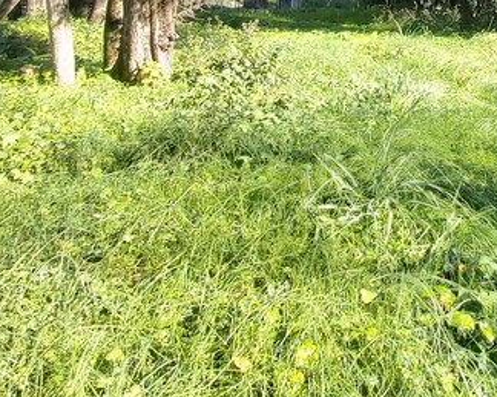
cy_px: -34
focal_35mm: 37
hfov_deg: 42.7
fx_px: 544
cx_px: 491
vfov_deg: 34.8
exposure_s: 1/115
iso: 40
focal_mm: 1.42
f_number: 2.2
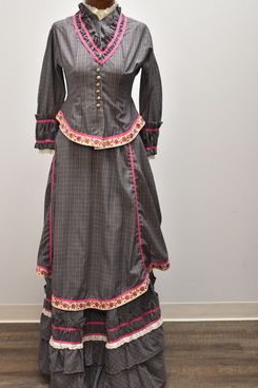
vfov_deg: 44.5
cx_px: 102
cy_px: 195
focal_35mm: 44
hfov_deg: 30.4
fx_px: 473
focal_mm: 24
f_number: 4.5
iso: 1000
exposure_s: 1/100
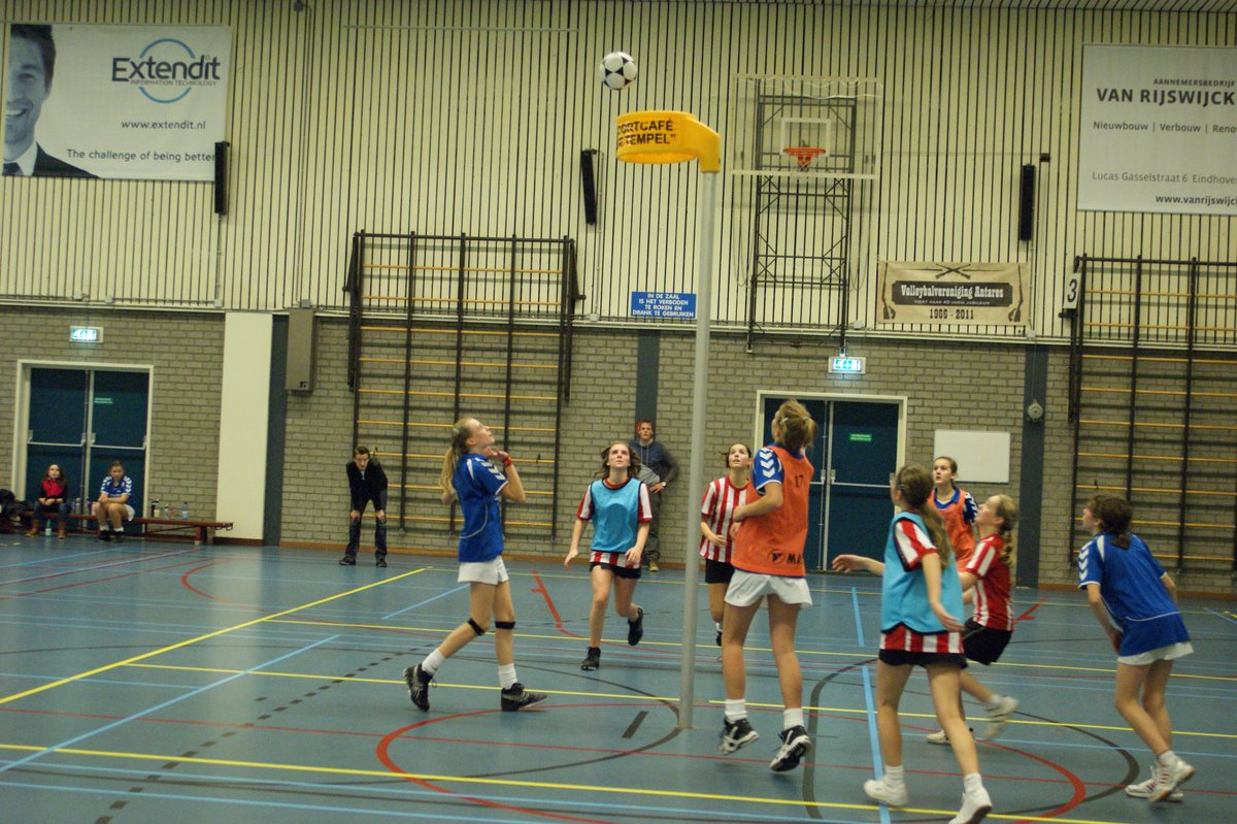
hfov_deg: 37.9
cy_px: 412
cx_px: 618
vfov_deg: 25.7
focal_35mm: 52
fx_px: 1803
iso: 1600
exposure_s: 1/125
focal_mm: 35
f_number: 2.8
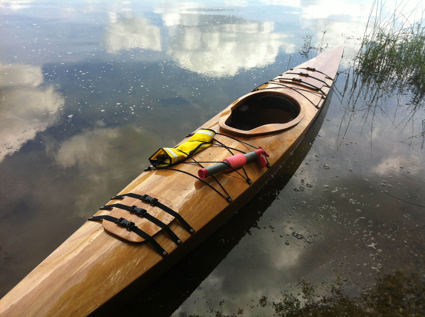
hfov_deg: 52.7
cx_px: 212
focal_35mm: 35
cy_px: 158
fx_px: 429
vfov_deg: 40.6
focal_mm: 3.85
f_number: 2.8
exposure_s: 1/414
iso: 80
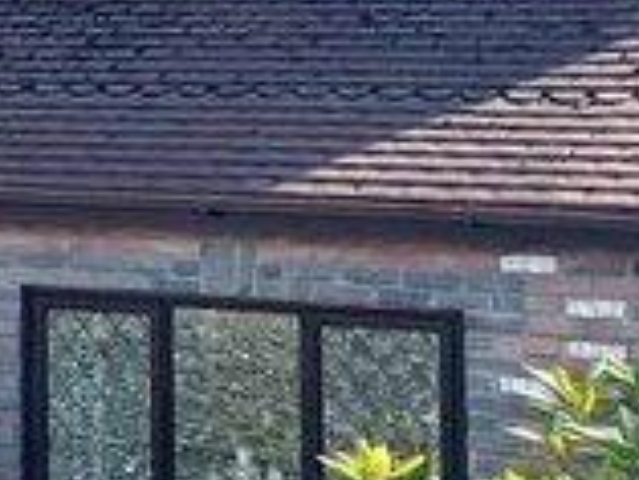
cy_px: -31
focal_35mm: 129
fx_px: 2383
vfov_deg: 11.4
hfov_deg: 14.5
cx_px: -244
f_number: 1.8
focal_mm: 3
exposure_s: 1/719
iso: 16
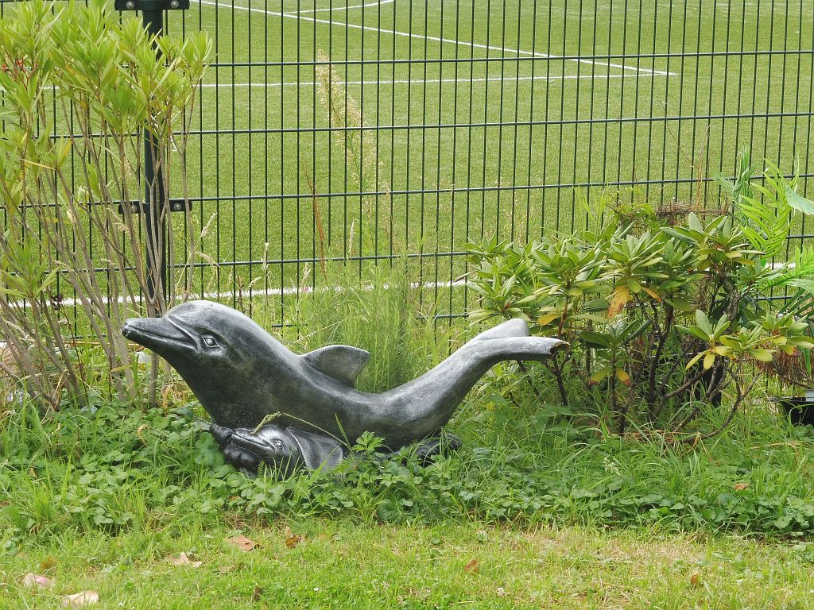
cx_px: 407
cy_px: 305
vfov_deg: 12.1
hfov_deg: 16.1
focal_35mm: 122
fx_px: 2869
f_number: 6.3
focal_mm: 21.8
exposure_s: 1/100
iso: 125
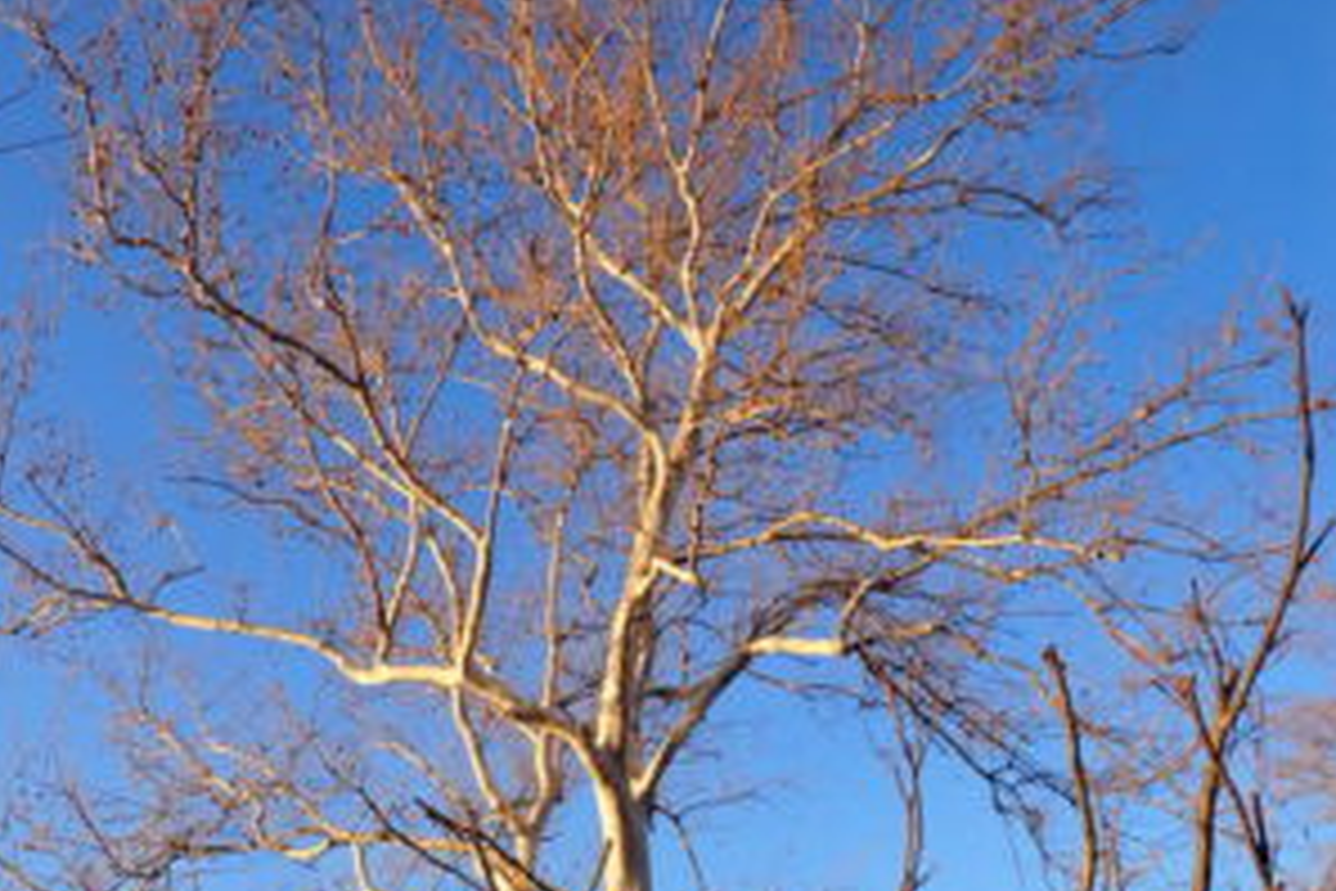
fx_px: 1299
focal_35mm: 35
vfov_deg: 37.6
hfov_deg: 54.4
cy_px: 562
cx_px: 670
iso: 100
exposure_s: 1/640
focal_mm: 4.5
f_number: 2.8
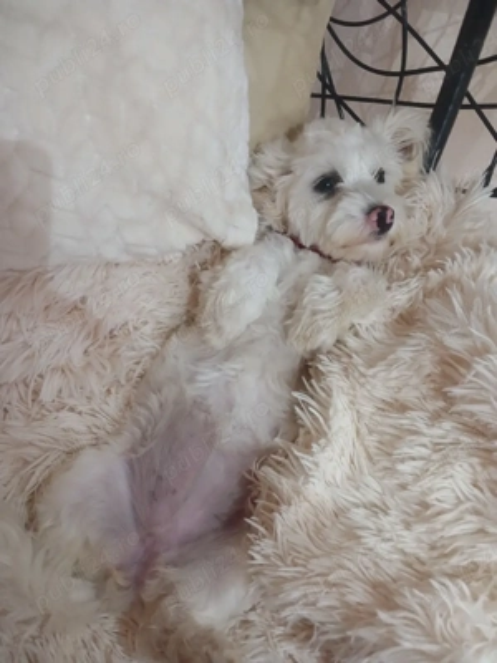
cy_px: 332
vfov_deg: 65.3
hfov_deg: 51.4
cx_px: 248
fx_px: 517
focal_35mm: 27
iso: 400
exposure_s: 1/25.1
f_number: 1.8
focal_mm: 4
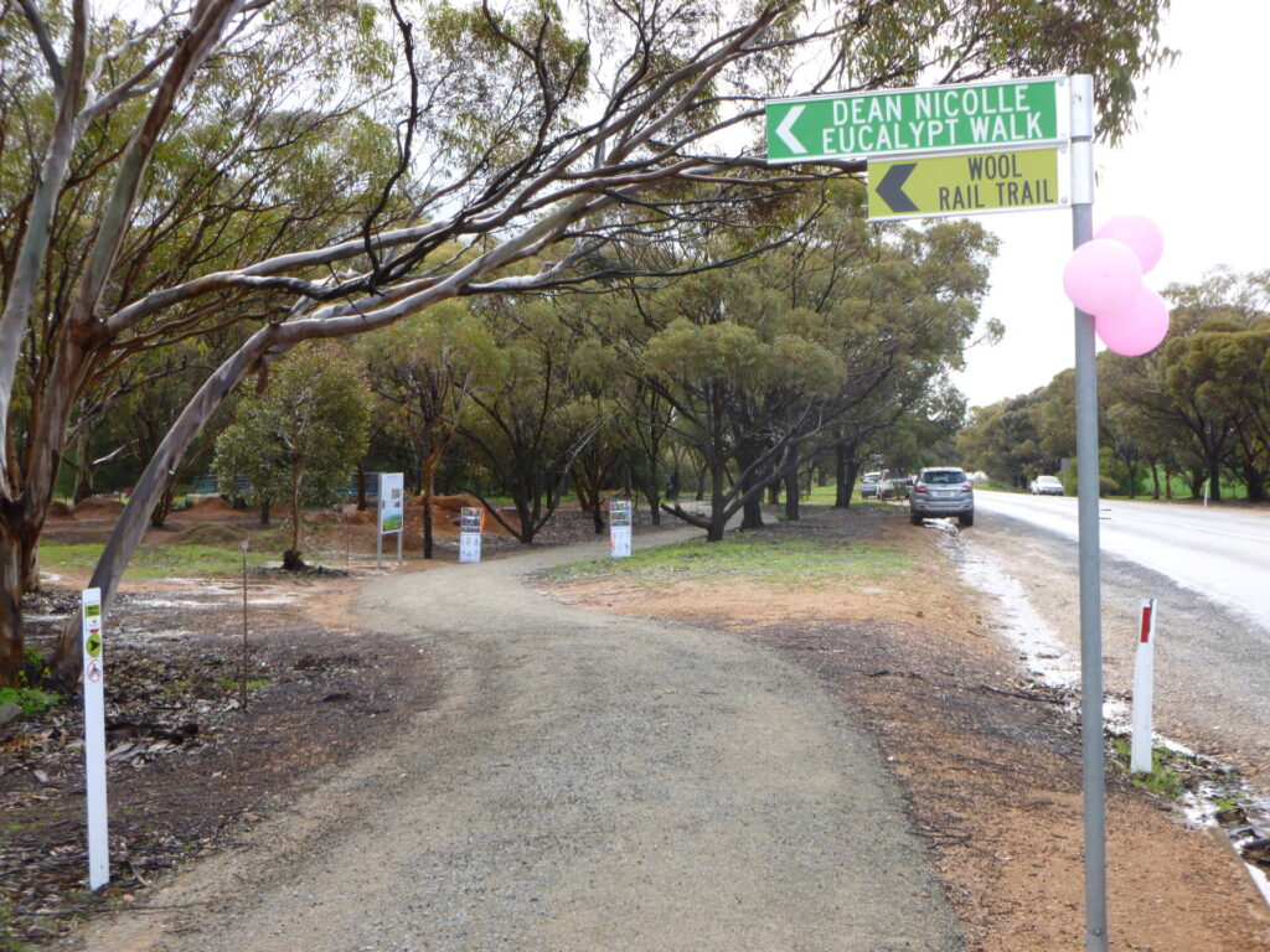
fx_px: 1504
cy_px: 476
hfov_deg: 45.8
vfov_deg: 35.1
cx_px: 635
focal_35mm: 41
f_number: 3.7
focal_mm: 7.4
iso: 100
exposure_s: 1/160
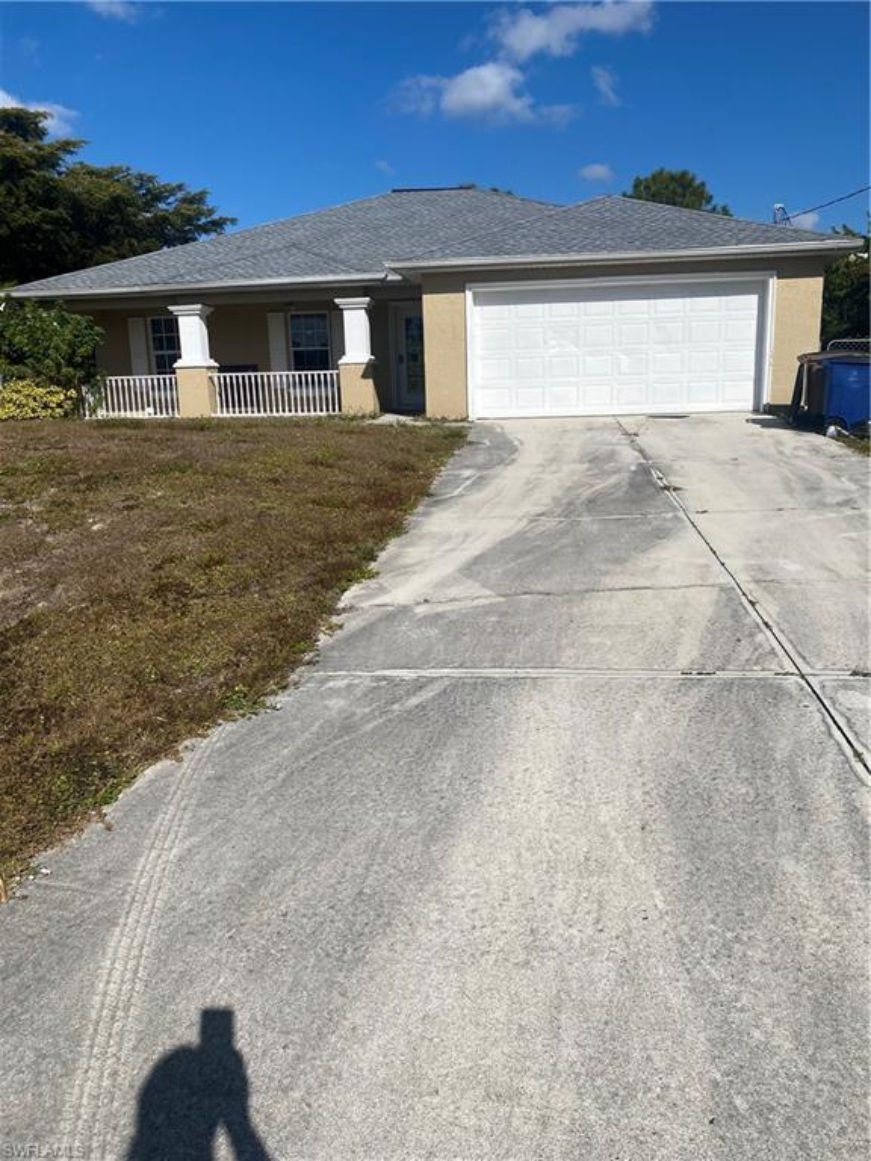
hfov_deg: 53.1
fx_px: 872
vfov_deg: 67.3
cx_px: 436
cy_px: 580
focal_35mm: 26
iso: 32
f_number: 1.8
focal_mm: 4.25
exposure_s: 1/6757
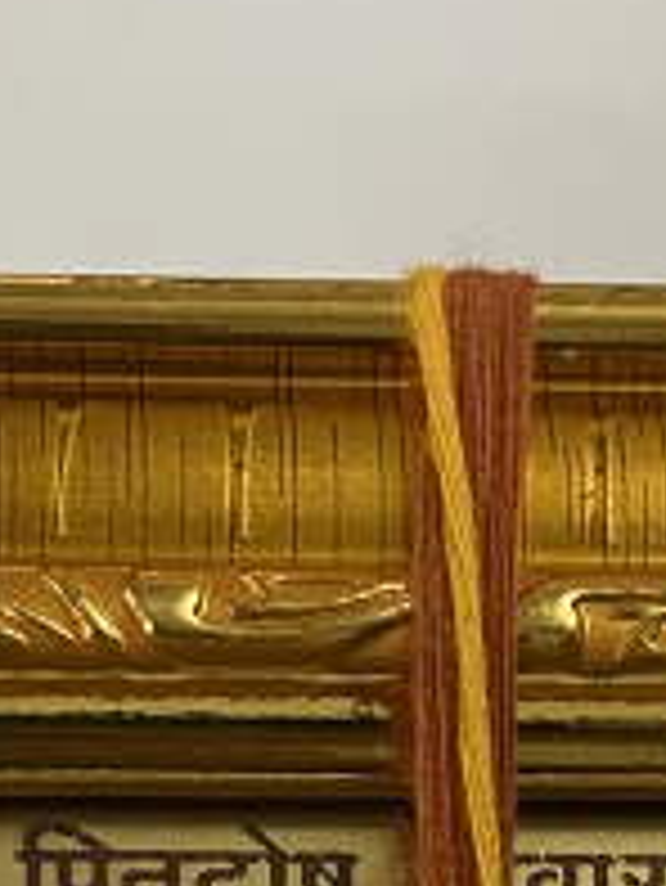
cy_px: 1444
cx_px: 500
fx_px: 5407
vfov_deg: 9.1
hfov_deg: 7.0
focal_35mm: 211
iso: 125
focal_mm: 6
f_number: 2
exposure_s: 1/33
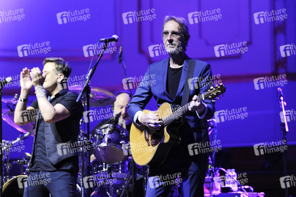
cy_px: 98
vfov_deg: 6.9
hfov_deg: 10.3
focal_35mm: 200
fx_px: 1643
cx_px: 148
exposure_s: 1/160
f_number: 2.8
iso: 1600
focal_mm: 200
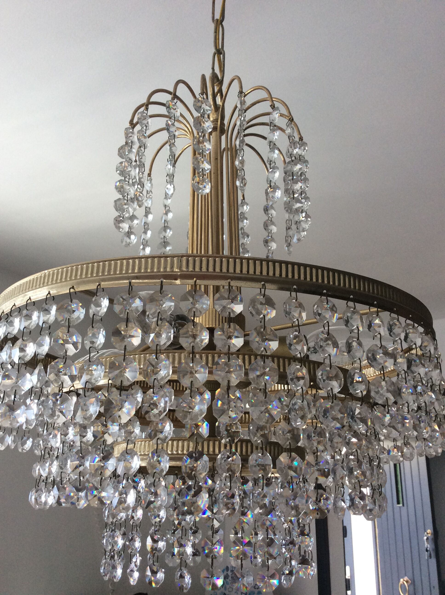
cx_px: 222
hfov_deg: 44.1
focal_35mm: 32
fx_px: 550
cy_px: 298
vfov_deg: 56.9
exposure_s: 1/100
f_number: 2.4
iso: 64
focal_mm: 3.3
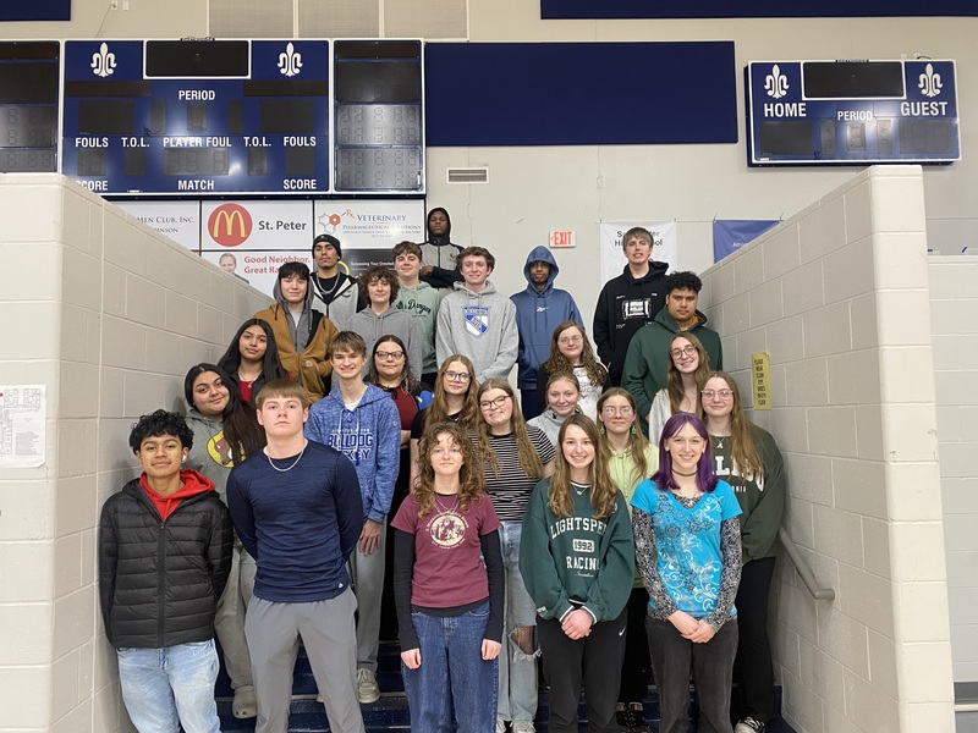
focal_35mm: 26
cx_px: 489
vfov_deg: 53.1
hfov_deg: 67.3
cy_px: 366
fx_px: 735
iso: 100
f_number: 1.8
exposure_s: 1/60
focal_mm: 4.25
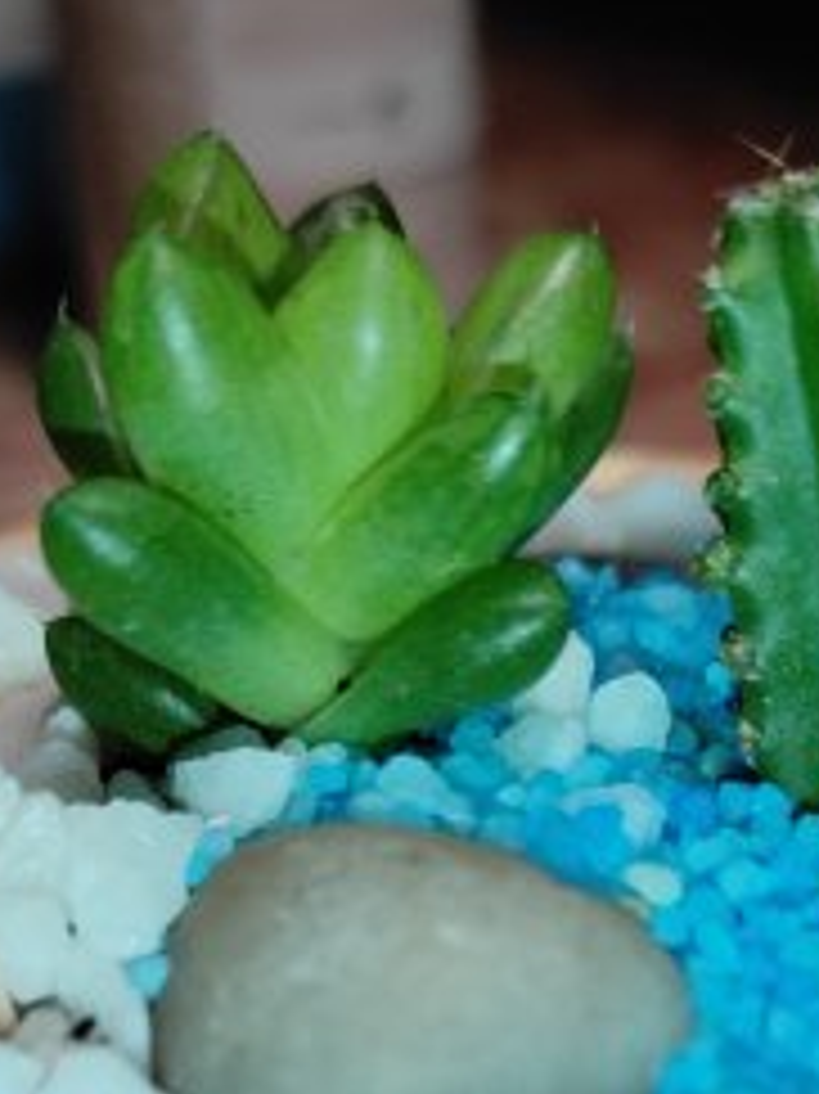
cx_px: 477
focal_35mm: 63
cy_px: 1108
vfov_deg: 28.7
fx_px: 1989
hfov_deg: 23.2
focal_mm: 5.43
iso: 105
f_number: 1.89
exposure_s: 1/50
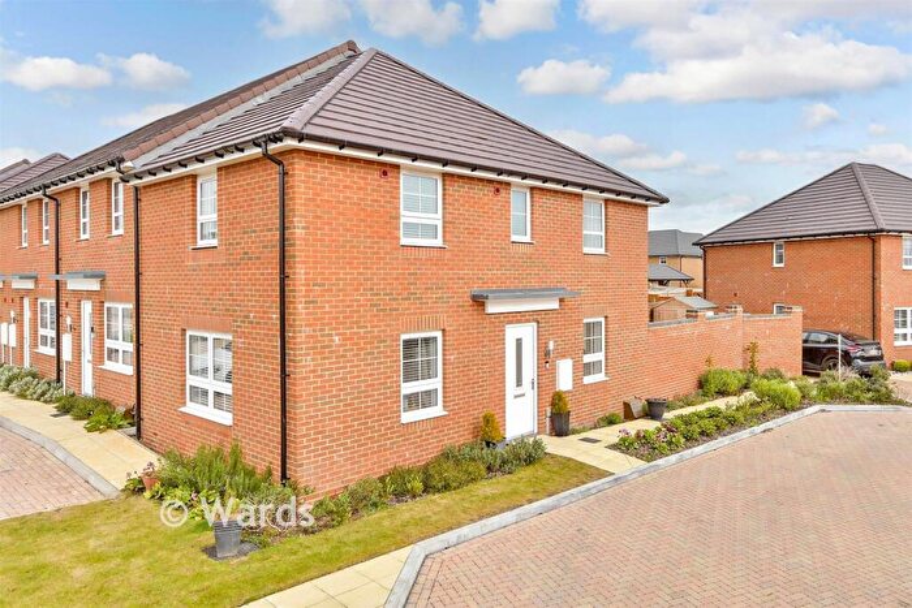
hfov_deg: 81.2
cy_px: 304
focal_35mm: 21
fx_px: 532
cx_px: 456
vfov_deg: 59.5
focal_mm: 14
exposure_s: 1/200
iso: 160
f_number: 8
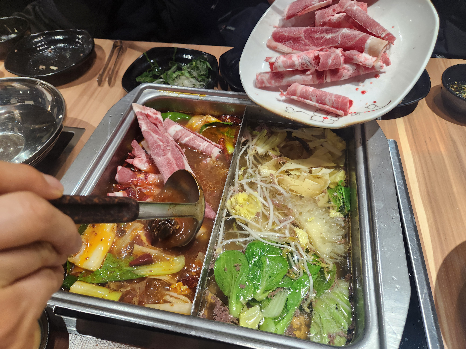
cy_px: 174
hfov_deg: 73.9
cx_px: 233
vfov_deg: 58.9
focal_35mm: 23
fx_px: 310
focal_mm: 5.4
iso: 160
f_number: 1.8
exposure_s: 1/120
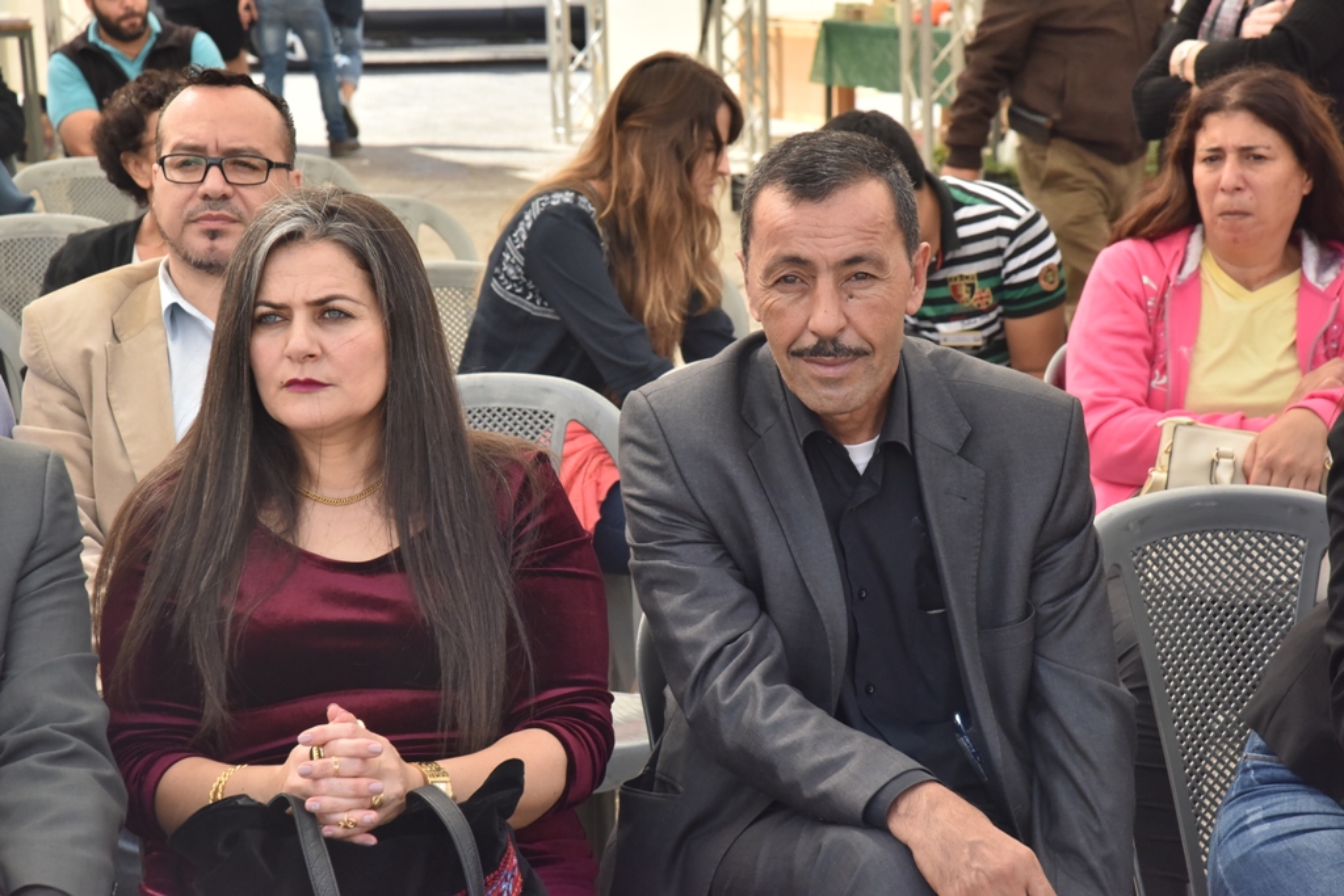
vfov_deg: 13.0
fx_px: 3920
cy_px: 448
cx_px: 672
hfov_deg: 19.5
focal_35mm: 105
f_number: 13
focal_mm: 105
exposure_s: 1/640
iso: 1600
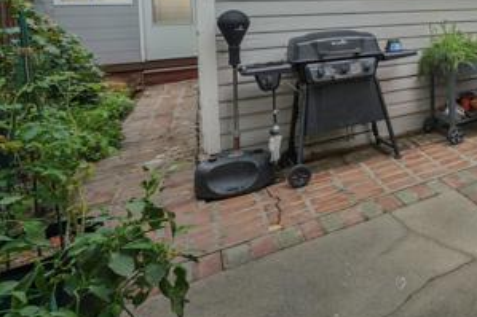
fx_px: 397
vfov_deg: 39.5
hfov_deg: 47.4
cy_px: 17
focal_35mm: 30
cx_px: 509
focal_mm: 14
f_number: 8
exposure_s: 1/30
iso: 100
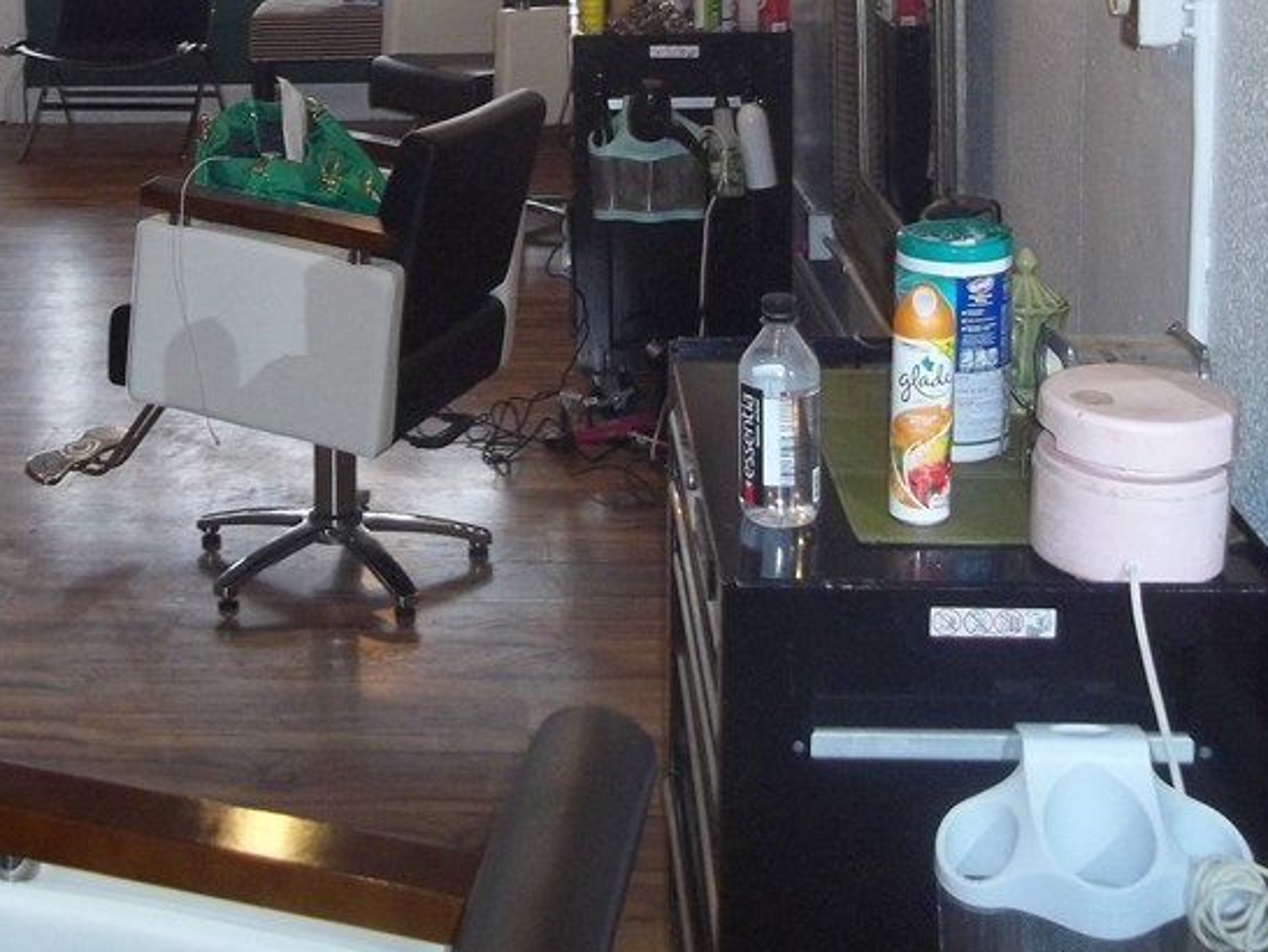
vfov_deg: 23.8
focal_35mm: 60
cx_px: 293
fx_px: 2199
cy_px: 109
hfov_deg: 31.5
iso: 160
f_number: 2.9
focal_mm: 5.7
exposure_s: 1/30
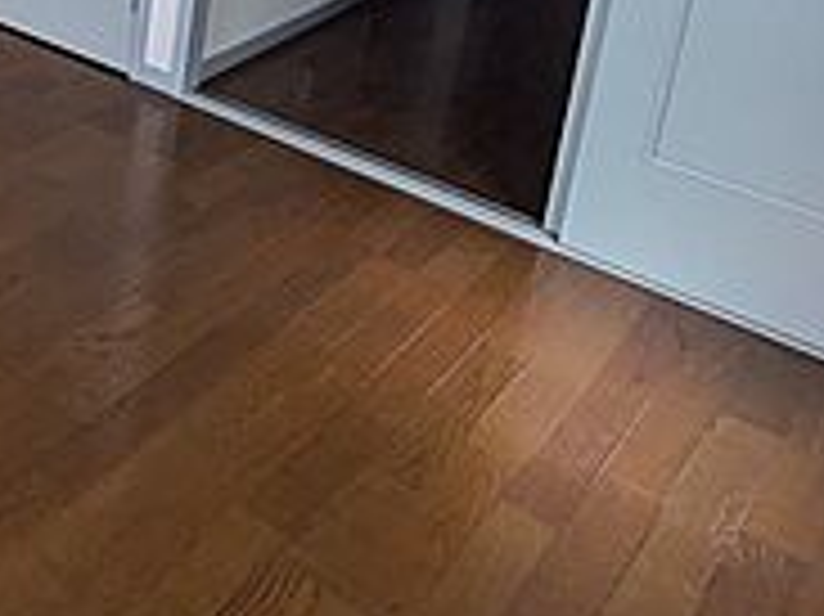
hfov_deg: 28.9
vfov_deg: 25.4
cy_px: -193
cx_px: -331
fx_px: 1166
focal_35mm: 49
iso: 55
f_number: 2.2
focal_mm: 1.83
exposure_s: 1/399
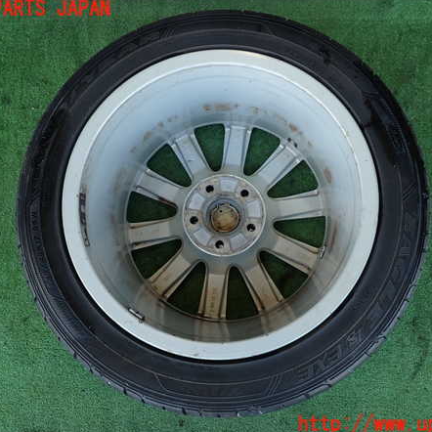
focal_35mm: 30
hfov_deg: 54.0
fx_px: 424
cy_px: 217
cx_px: 226
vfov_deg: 54.0
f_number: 2.8
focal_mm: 4.5
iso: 100
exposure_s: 1/60
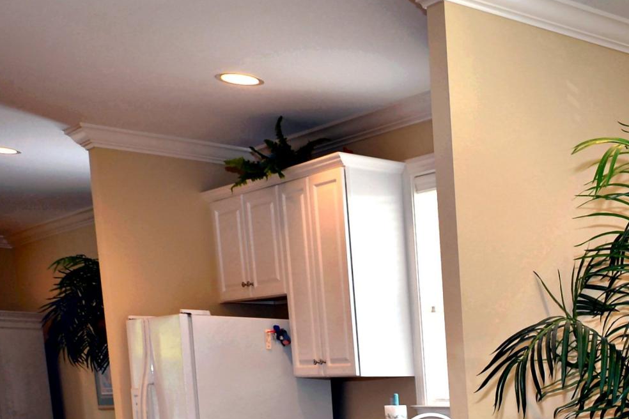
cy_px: 542
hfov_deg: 26.4
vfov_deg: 20.4
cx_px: 872
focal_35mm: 61
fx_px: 1066
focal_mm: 20
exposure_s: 1/60
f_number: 4
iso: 320
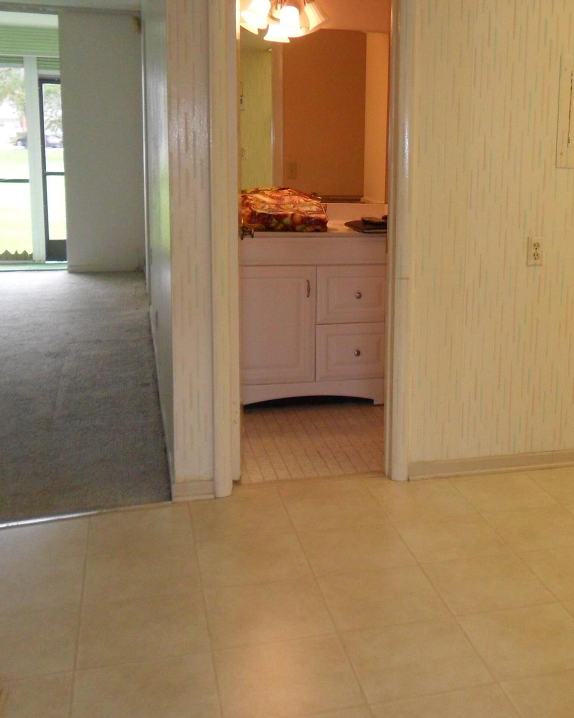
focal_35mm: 41
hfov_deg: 35.4
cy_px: 306
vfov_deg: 44.7
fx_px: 871
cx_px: 452
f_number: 3.5
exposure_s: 1/45
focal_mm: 4.9
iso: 200
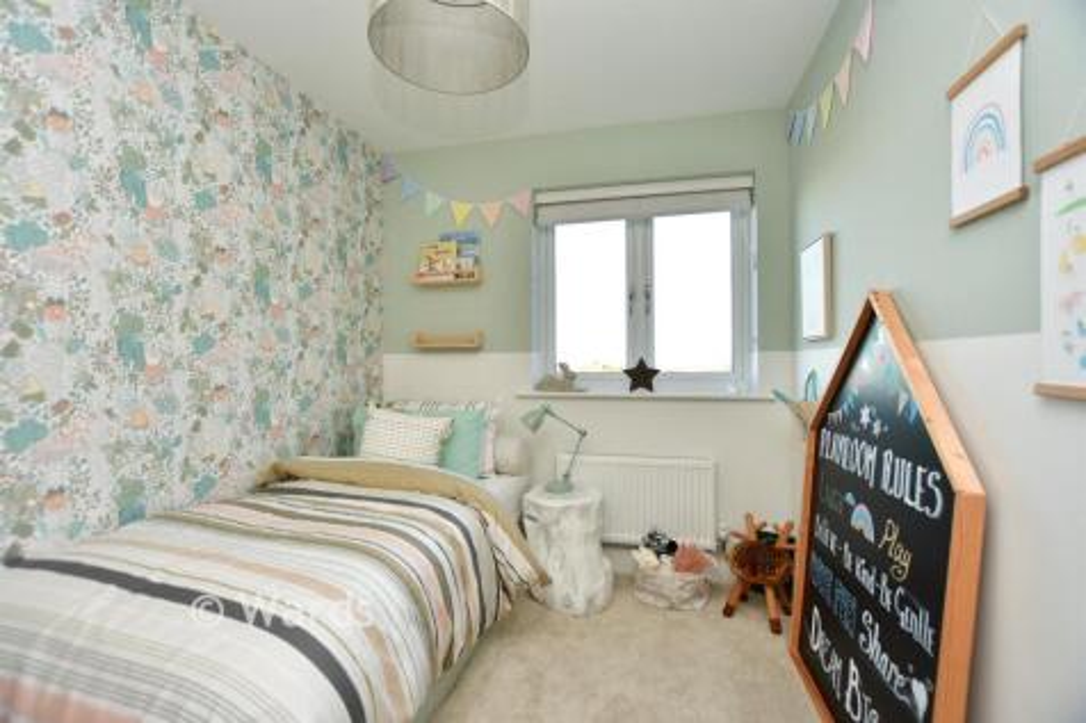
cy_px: 362
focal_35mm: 15
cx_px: 543
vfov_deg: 77.3
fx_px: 452
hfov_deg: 100.4
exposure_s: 1/80
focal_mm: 10
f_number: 4.5
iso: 160
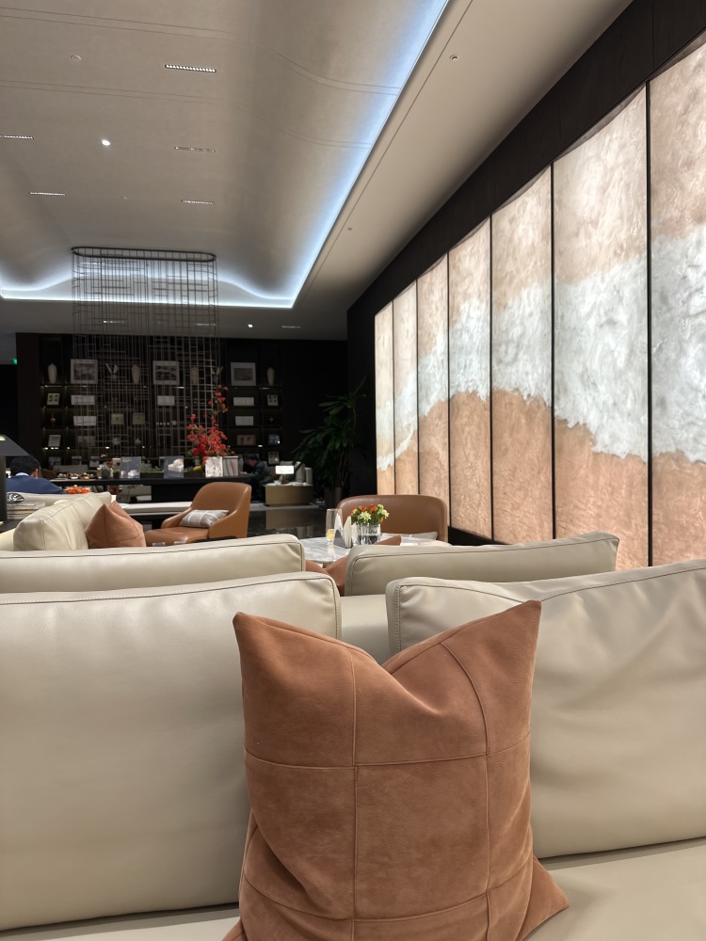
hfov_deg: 56.8
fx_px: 653
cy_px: 470
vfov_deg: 71.6
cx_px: 353
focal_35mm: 24
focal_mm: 6.86
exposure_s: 1/100
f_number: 1.78
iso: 64
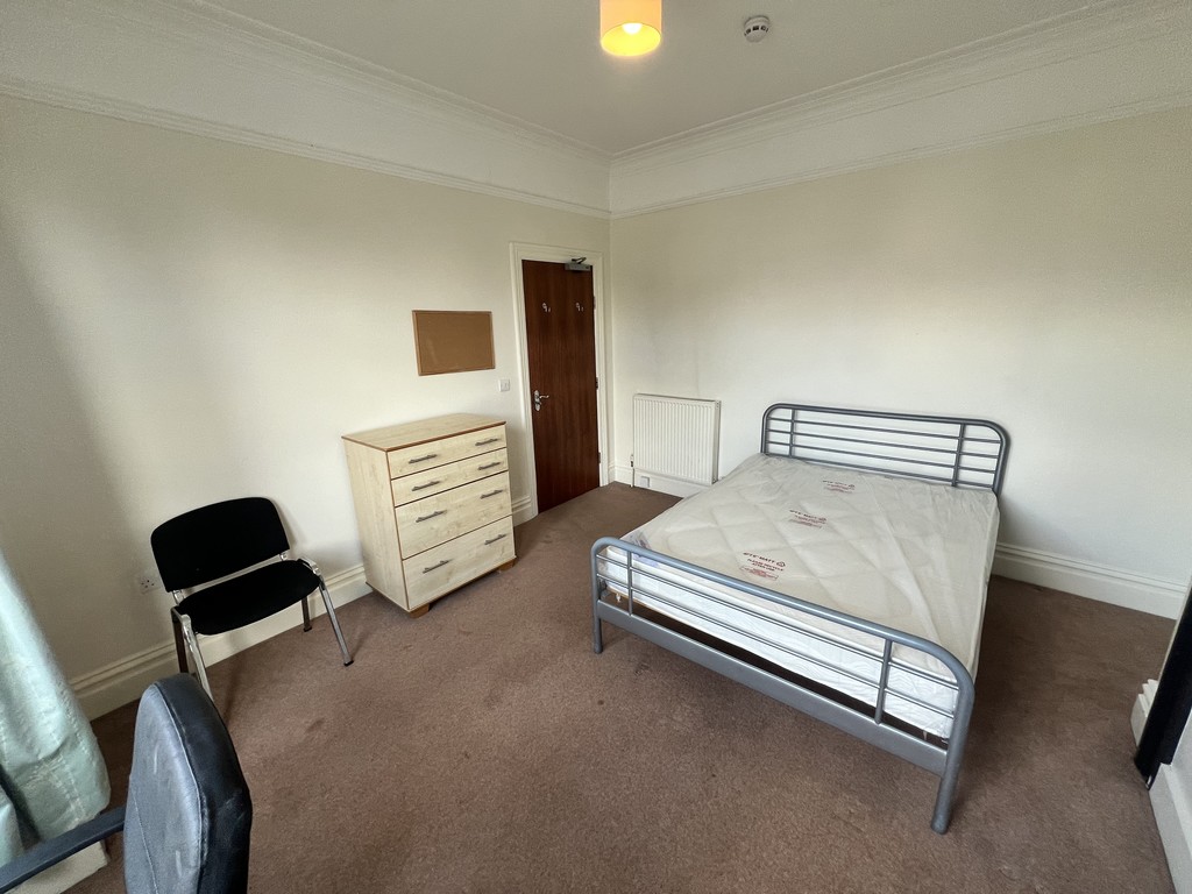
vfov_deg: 89.9
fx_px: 448
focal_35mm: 13
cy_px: 447
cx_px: 596
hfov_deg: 106.2
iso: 80
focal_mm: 1.57
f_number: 1.8
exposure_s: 1/99
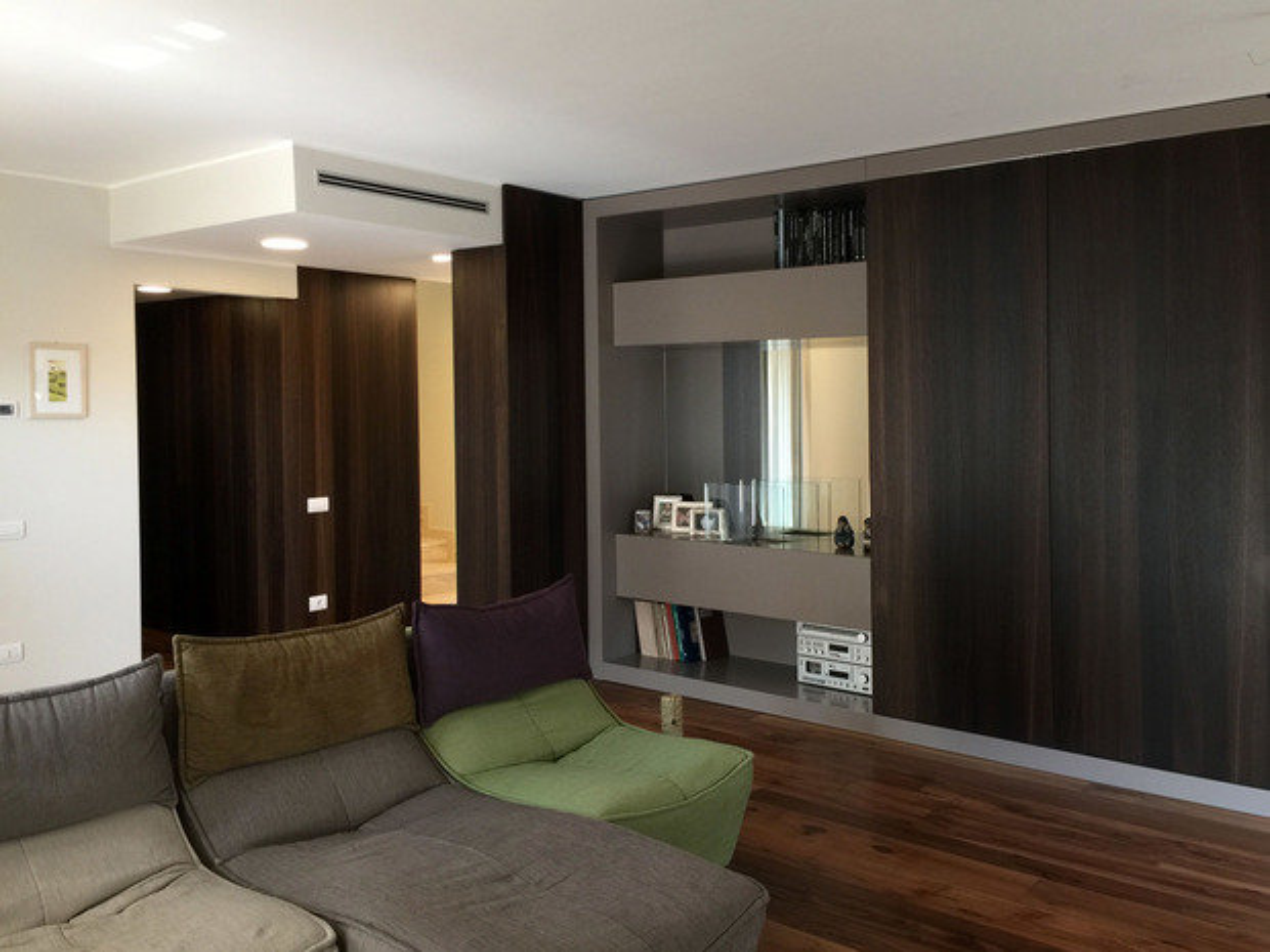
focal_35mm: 29
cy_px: 476
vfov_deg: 48.2
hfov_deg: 61.7
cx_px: 635
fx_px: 1064
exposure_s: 1/33
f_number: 2.2
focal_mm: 4.15
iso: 64
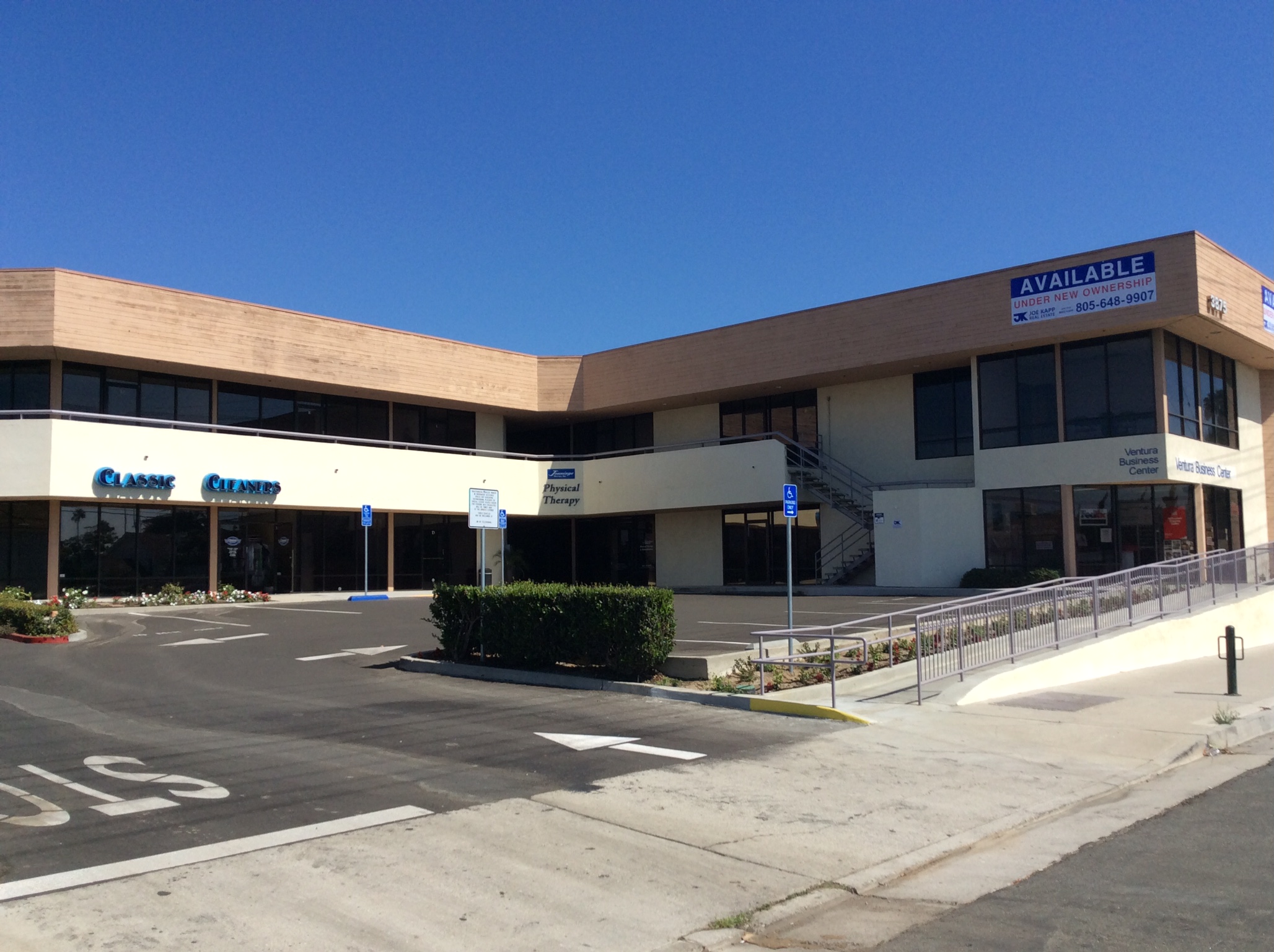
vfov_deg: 44.1
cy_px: 476
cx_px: 637
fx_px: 1176
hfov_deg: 56.9
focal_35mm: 32
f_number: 2.4
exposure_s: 1/1590
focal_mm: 3.3
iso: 32
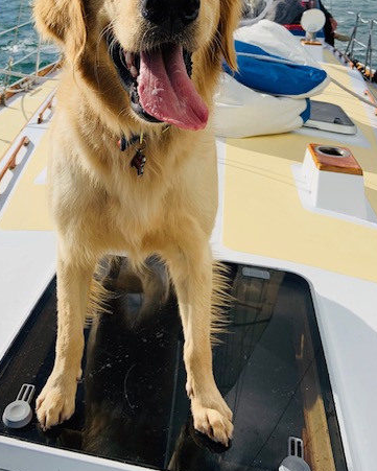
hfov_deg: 40.8
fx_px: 502
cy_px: 141
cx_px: 137
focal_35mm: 36
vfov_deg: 49.0
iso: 25
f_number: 1.8
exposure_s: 1/4098
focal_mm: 4.25
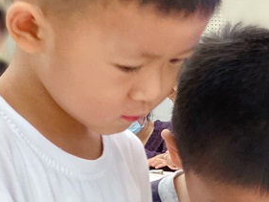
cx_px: 361
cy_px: 231
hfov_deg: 12.8
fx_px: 1158
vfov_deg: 9.8
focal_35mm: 149
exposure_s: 1/33
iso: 200
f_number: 2
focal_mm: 6
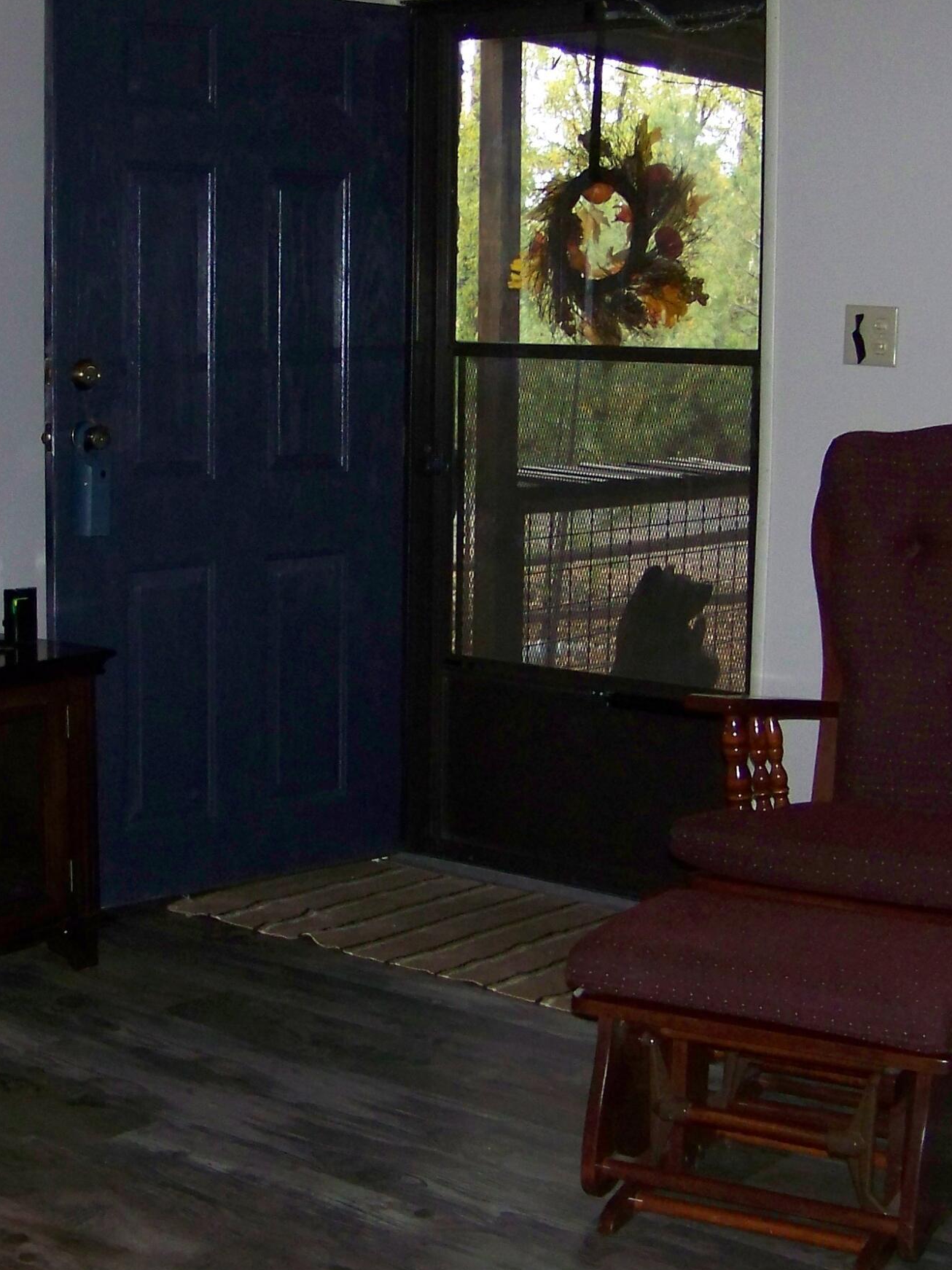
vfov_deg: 31.2
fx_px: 2274
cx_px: 285
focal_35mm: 62
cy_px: 547
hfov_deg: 23.5
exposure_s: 1/30
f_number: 2.8
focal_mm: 5.85
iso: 200
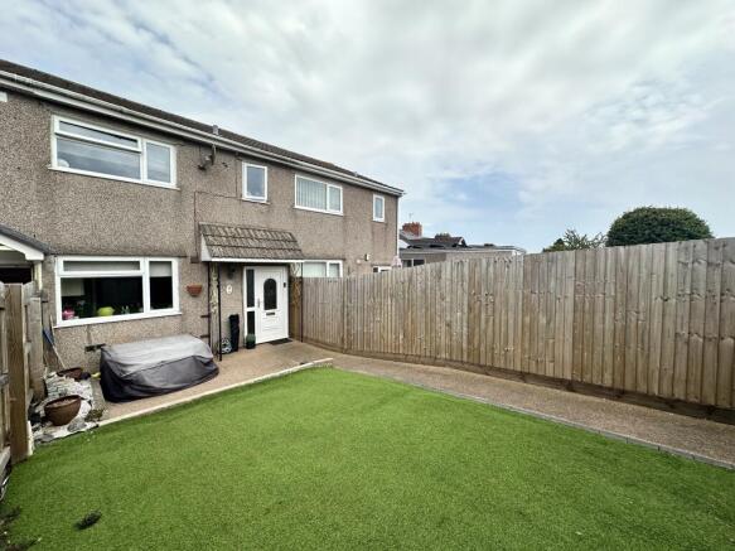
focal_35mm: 14
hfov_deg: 102.1
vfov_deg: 85.7
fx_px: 297
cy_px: 276
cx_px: 368
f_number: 2.2
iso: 50
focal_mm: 2.22
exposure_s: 1/1825
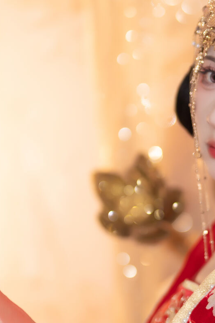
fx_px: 1730
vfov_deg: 10.7
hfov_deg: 7.1
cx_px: 209
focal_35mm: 193
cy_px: 191
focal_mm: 85
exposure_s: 1/250
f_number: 1.4
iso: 100
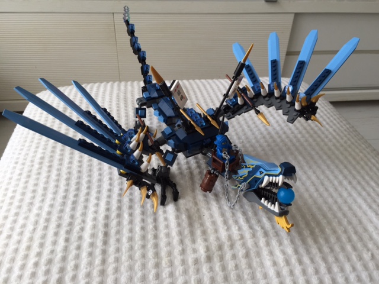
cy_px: 142
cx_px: 190
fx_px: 318
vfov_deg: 48.2
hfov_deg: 61.7
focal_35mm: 29
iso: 40
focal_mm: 4.15
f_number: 2.2
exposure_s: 1/60
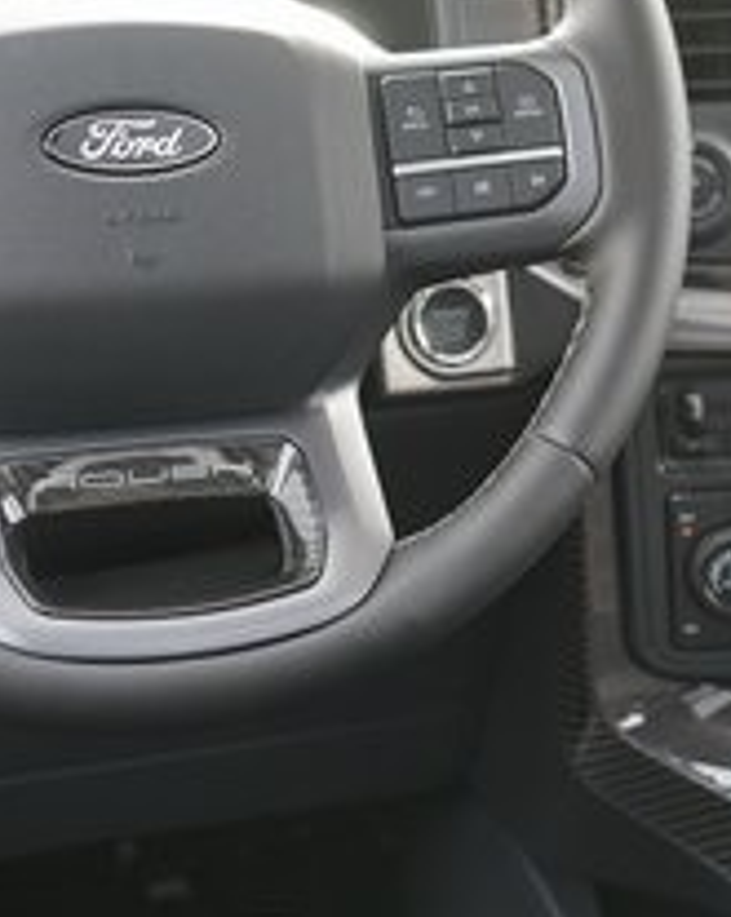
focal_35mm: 93
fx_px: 2521
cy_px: 277
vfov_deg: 20.5
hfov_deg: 16.4
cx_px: 558
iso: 160
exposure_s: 1/60
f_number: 4
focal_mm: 32
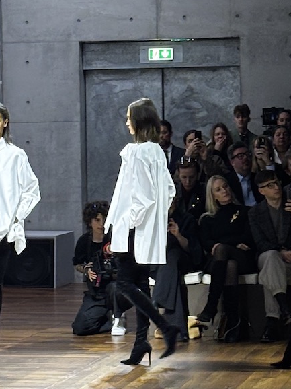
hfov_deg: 10.2
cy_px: 187
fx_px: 1615
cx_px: 26
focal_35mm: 144
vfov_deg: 13.7
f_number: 1.6
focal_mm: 5.96
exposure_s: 1/60
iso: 80
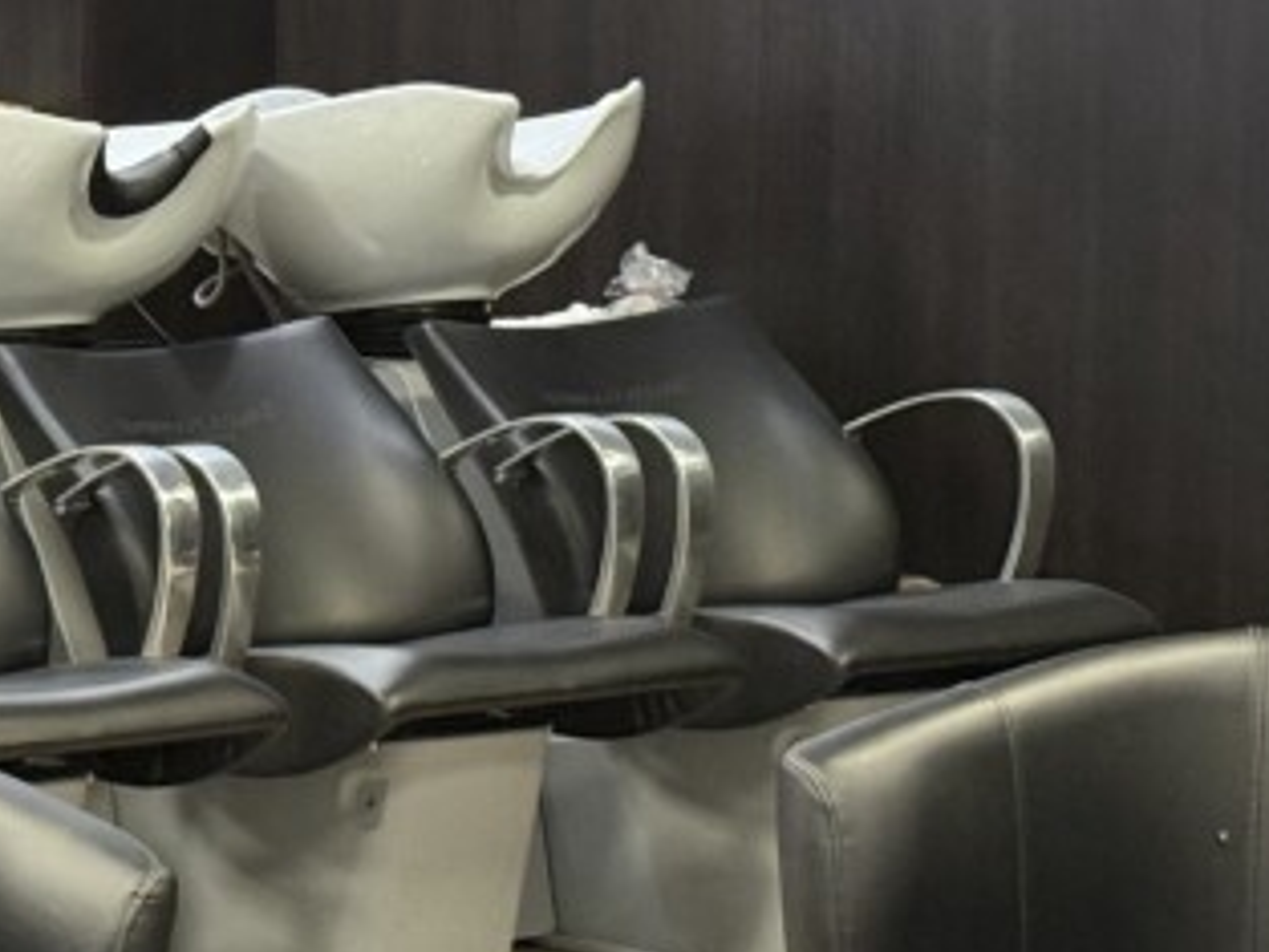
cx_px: -227
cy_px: 122
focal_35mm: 157
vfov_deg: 9.4
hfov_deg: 12.3
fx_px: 5758
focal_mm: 6.76
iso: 250
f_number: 1.78
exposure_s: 1/50
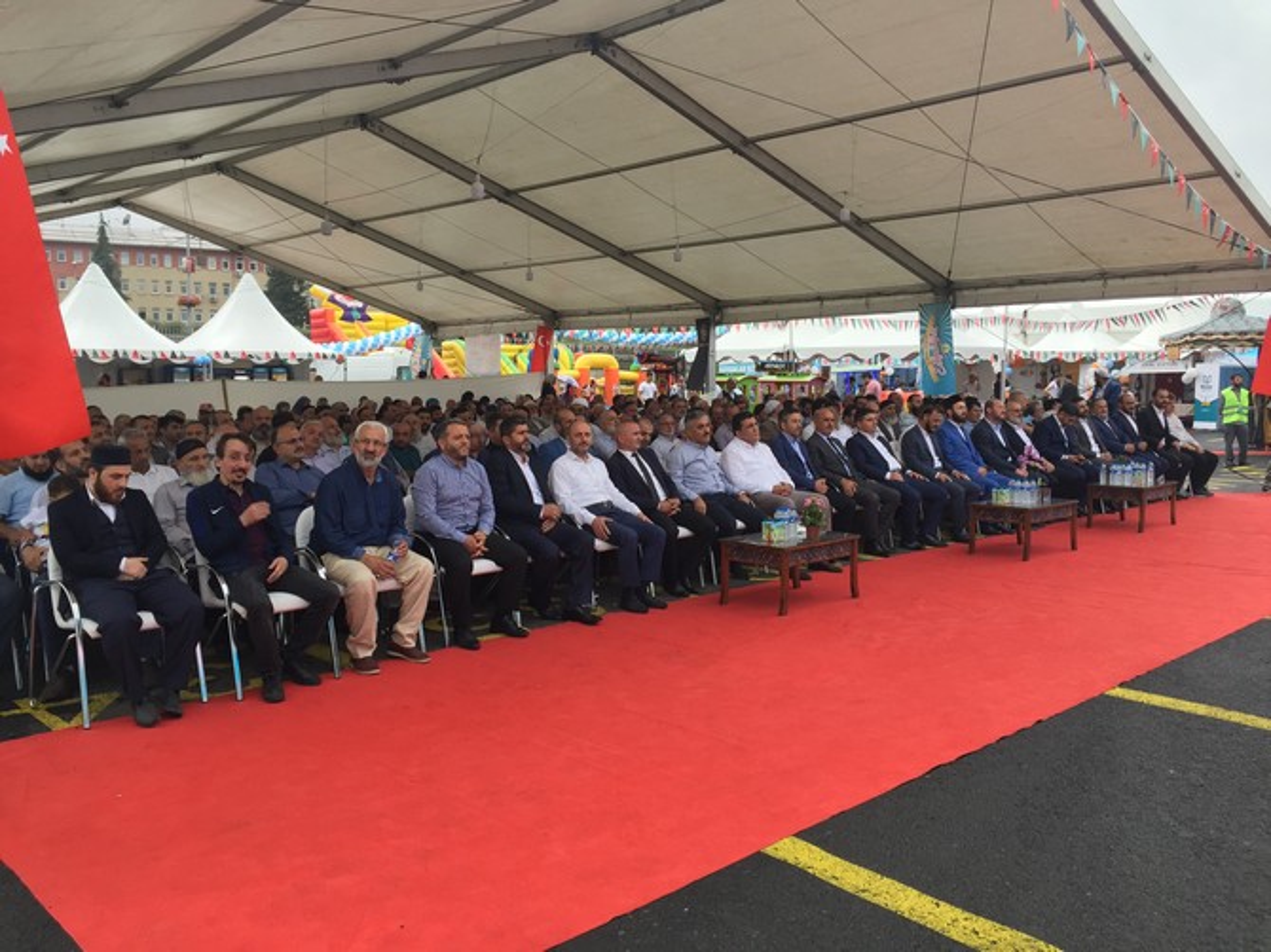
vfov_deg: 48.2
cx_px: 636
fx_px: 1064
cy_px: 476
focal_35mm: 29
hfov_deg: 61.7
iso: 50
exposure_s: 1/100
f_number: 2.2
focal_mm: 4.15
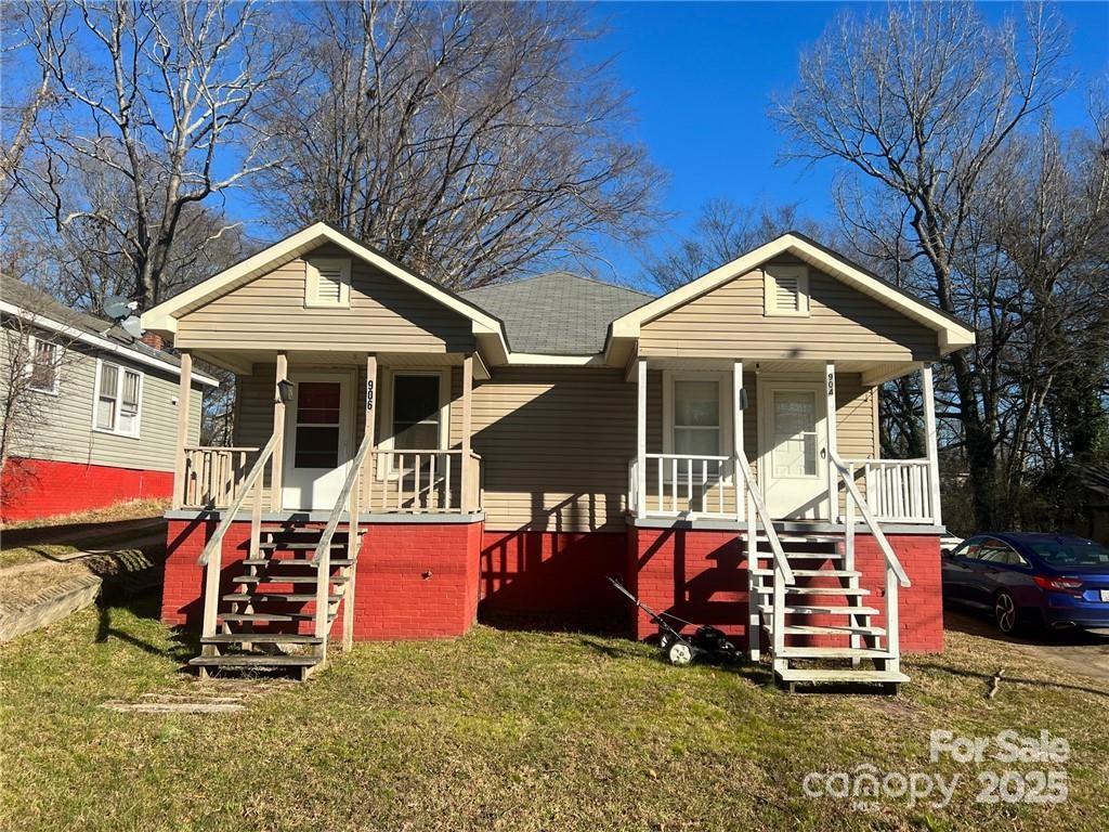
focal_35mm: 26
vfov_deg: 53.1
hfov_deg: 67.3
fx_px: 833
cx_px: 554
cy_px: 416
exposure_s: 1/3571
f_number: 1.5
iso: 50
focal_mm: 5.7
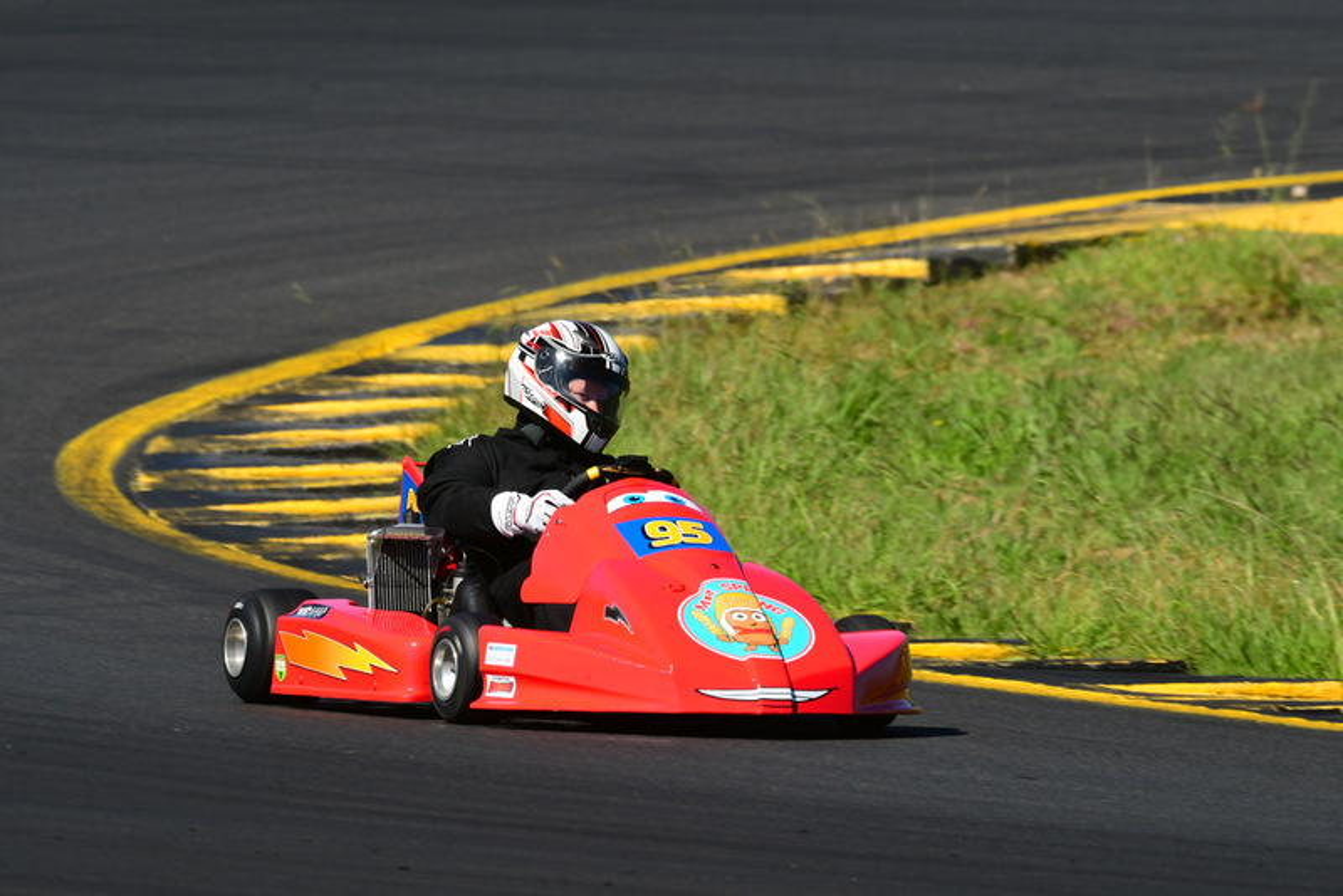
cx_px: 672
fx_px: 27988
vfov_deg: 1.8
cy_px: 448
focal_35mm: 750
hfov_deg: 2.7
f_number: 11
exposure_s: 1/640
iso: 400
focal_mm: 500
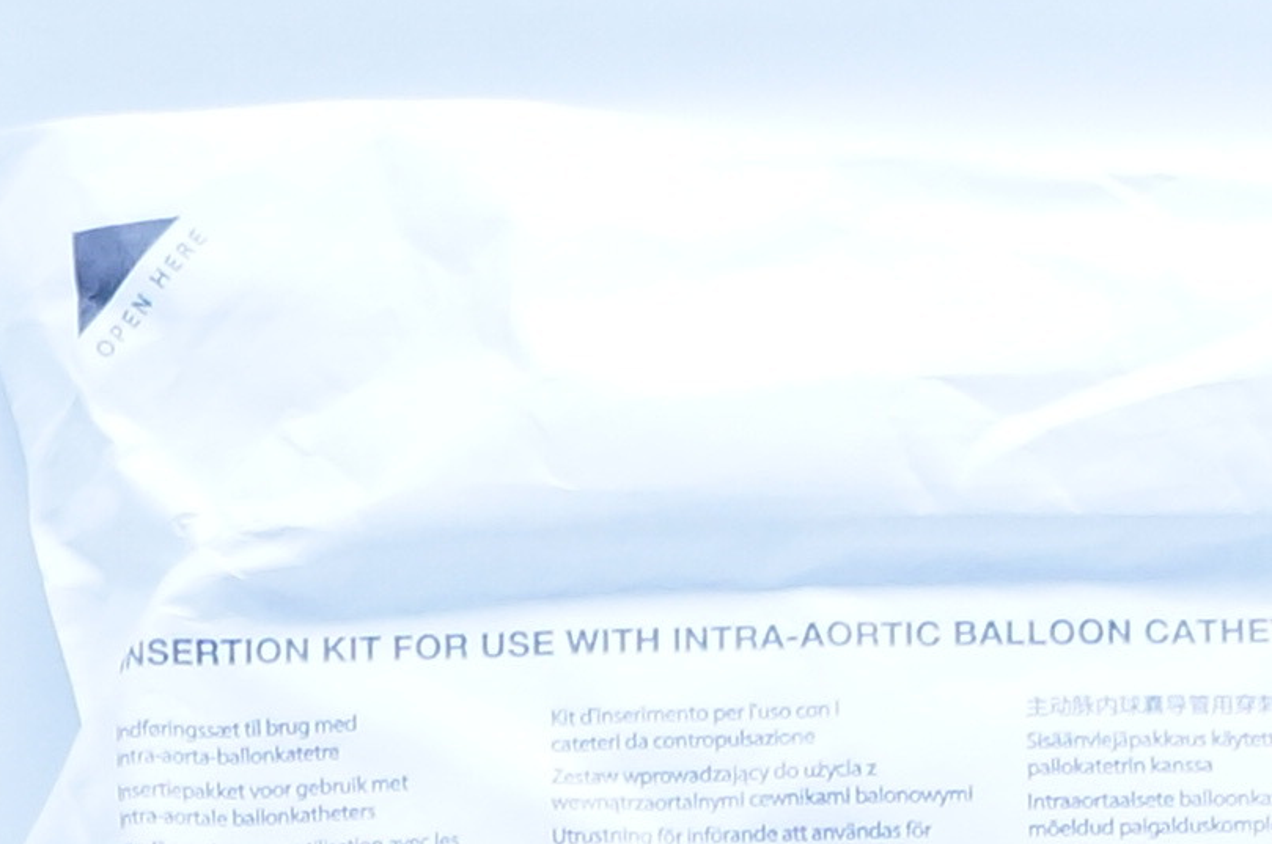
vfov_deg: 7.6
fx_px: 5787
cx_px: 1159
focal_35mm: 164
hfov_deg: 12.4
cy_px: 2229
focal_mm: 18
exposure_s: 1/200
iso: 800
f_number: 4.5
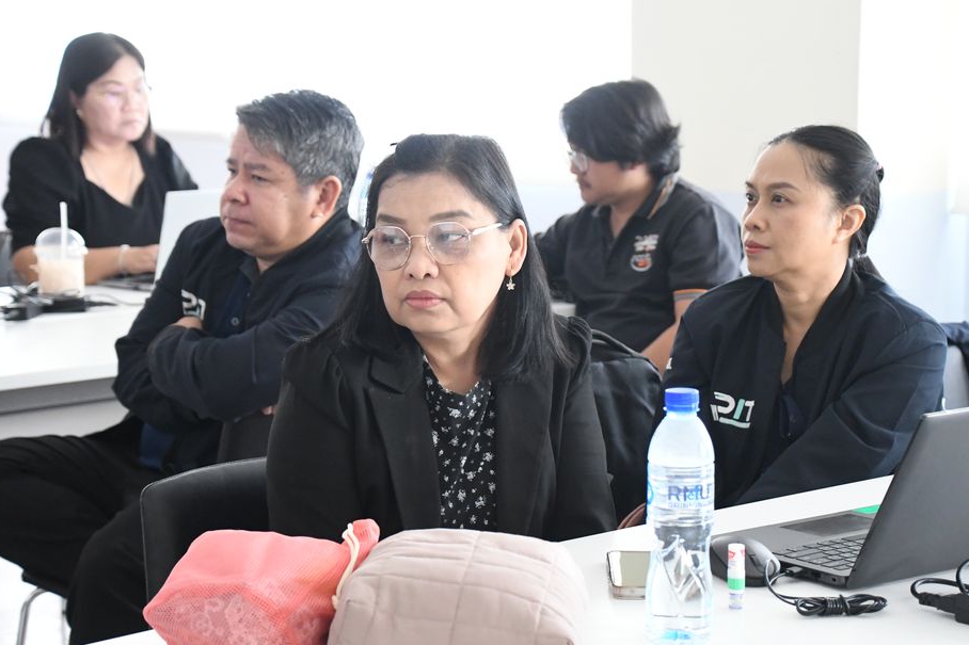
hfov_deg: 23.1
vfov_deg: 15.5
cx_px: 541
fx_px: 2368
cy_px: 311
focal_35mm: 88
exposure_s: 1/60
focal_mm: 52
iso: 4500
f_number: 4.8
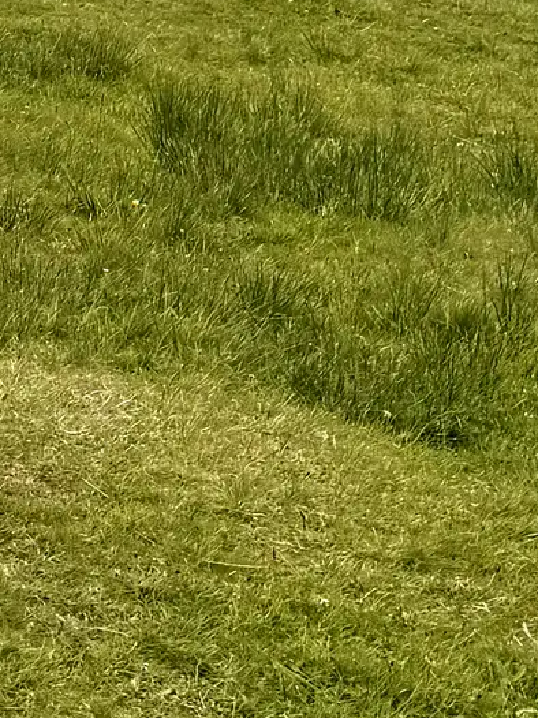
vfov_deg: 13.7
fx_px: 2841
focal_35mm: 137
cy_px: -296
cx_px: -747
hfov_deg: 9.6
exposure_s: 1/9091
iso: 80
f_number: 1.78
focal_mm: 6.76
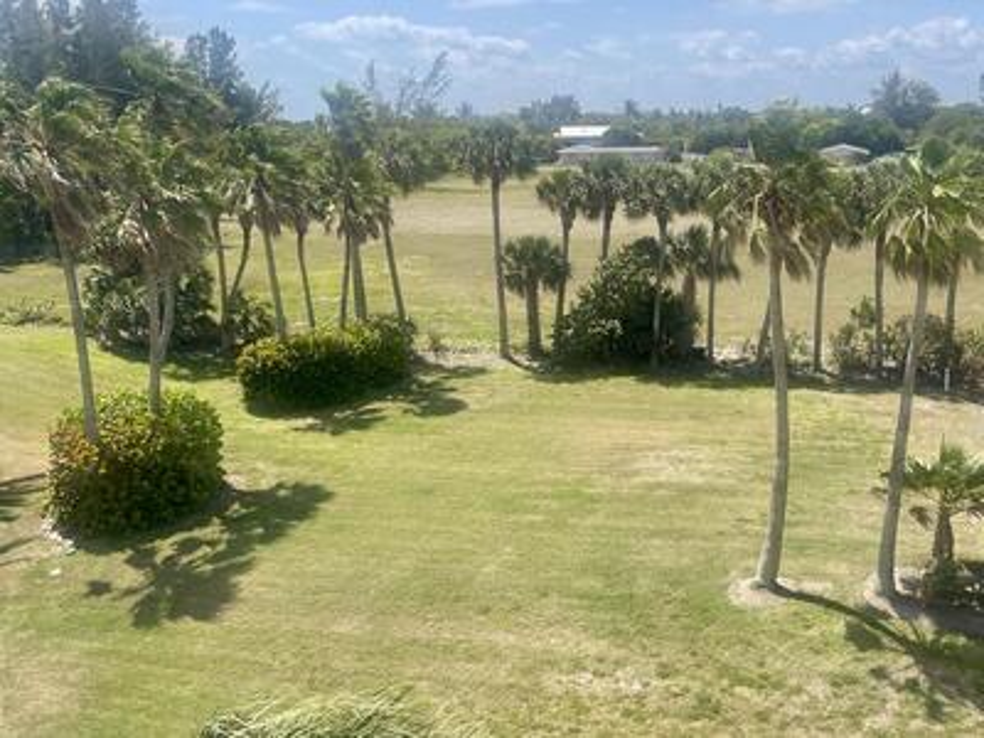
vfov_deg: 54.9
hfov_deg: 69.4
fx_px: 711
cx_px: 492
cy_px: 369
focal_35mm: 25
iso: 32
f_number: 1.6
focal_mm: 5.1
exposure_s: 1/3663
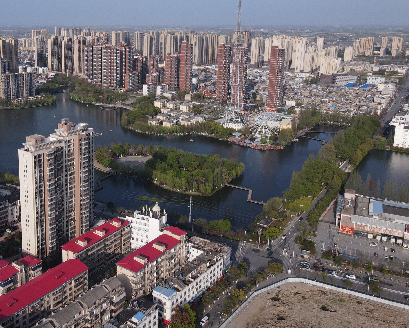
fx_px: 424
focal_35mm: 35
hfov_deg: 49.9
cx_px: 113
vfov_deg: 41.8
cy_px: 114
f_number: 2.8
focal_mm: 4.5
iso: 200
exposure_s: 1/100
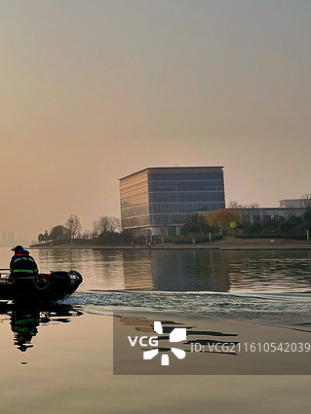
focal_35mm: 49
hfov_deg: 26.5
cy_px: 189
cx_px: -59
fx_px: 587
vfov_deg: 38.9
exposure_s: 1/2020
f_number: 1.6
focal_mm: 4.2
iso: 32
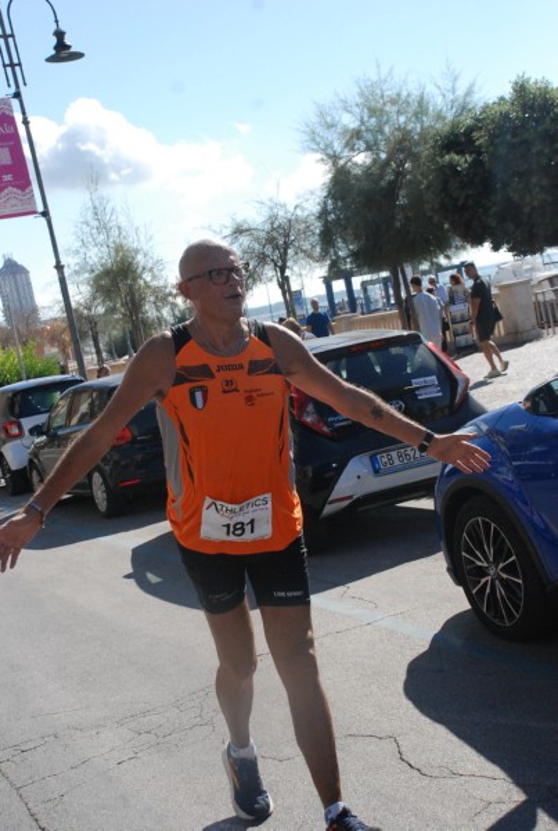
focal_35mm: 57
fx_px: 1318
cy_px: 416
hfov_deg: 23.9
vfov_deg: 35.0
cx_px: 279
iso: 1000
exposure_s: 1/2000
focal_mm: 38
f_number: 7.1
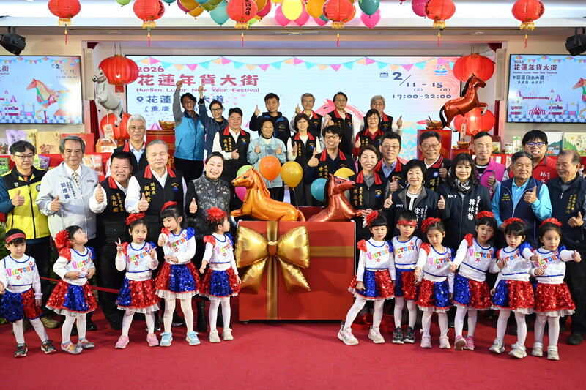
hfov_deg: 50.7
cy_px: 195
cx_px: 293
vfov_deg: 35.0
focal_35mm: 38
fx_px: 618
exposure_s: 1/250
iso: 1250
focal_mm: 38
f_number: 4
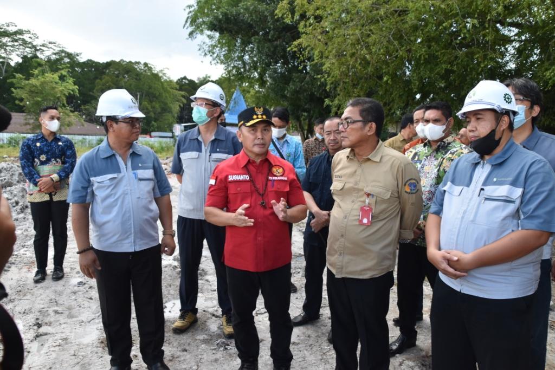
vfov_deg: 47.9
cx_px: 278
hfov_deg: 67.4
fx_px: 416
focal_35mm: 27
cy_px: 185
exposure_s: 1/160
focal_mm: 18
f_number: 6.3
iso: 400
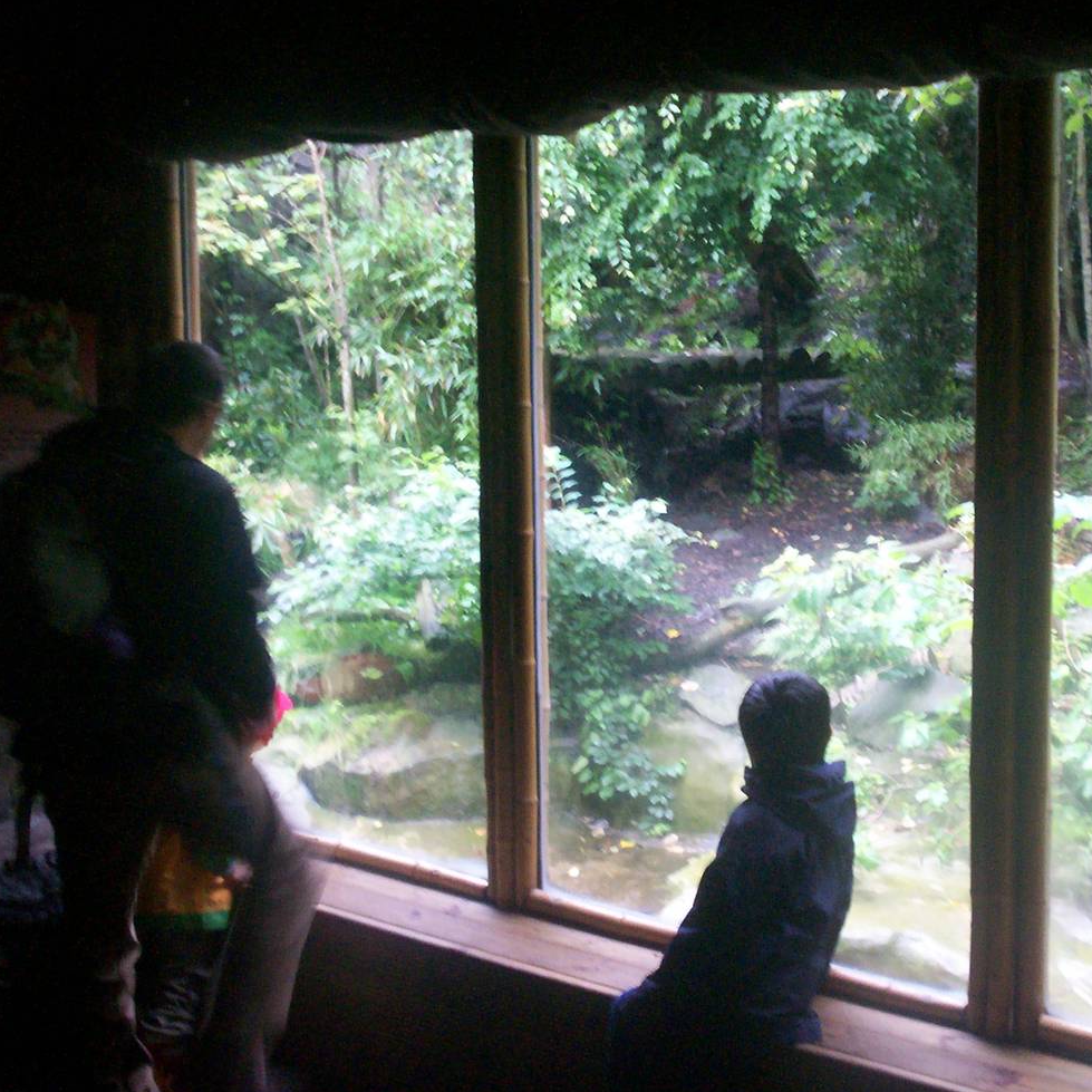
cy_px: 540
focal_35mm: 52
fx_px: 1856
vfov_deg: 32.8
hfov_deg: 32.3
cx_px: 781
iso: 140
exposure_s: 1/11.6
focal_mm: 5.9
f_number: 4.5
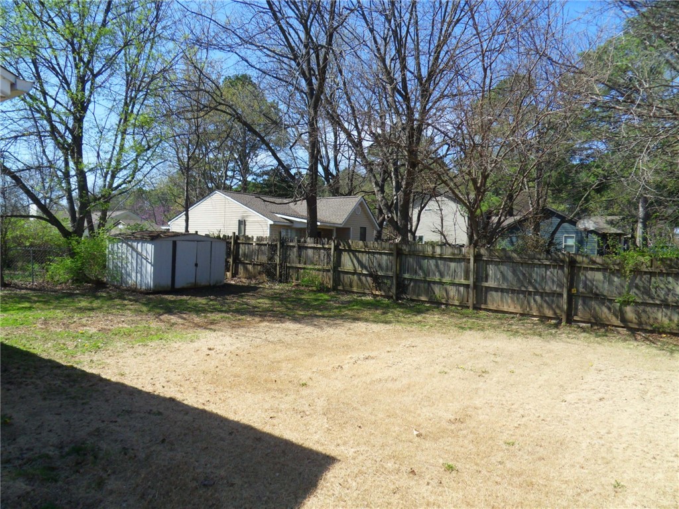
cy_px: 254
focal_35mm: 24
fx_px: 471
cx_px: 340
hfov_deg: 71.6
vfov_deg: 56.8
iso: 80
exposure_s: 1/180
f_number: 7.5
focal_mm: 4.2
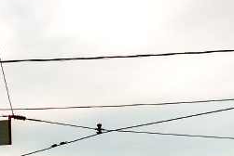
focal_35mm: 167
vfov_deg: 8.0
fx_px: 1087
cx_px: -84
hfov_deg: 11.9
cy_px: 267
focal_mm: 35
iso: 160
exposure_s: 1/800
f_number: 2.8
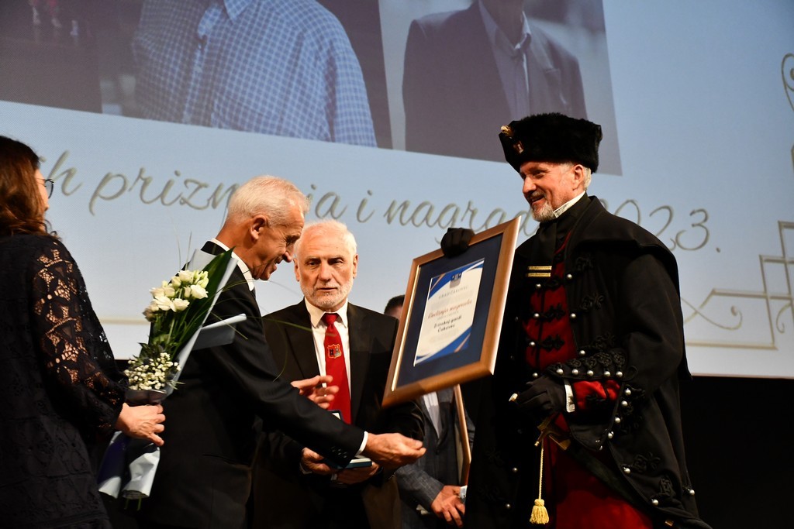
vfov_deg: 18.2
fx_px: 1654
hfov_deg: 27.0
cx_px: 397
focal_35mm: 75
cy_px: 264
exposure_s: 1/100
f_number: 4.8
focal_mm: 50
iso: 3200
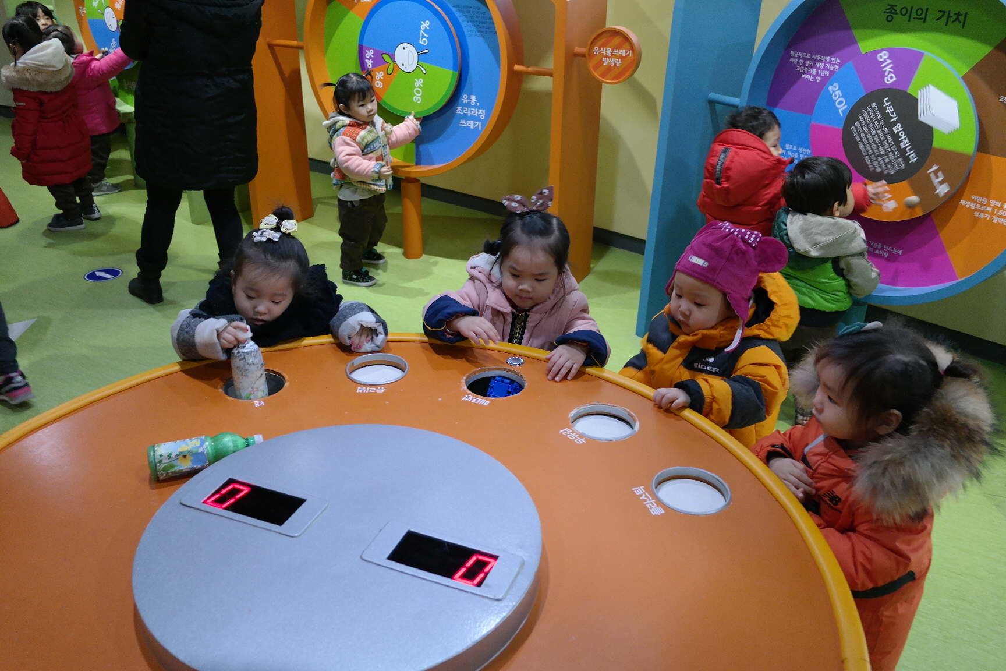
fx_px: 838
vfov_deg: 43.6
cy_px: 336
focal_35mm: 30
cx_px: 503
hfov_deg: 61.9
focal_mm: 20
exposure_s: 1/40
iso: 800
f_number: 3.5
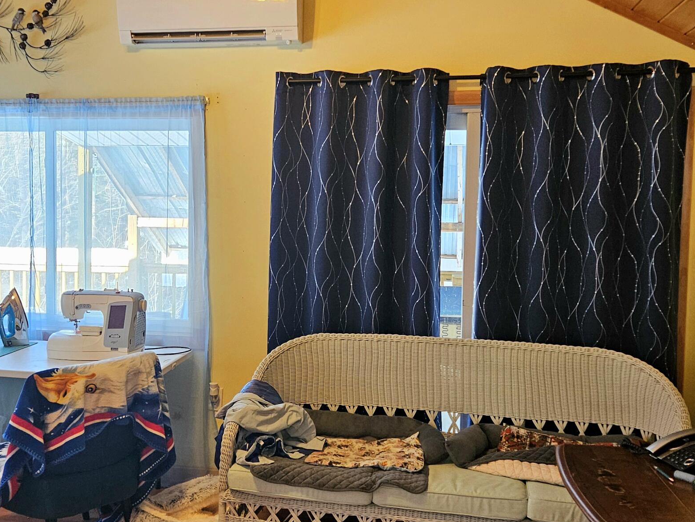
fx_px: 883
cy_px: 251
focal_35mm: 44
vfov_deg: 32.9
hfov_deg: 42.7
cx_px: 279
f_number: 1.8
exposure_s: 1/120
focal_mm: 5.4
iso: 400
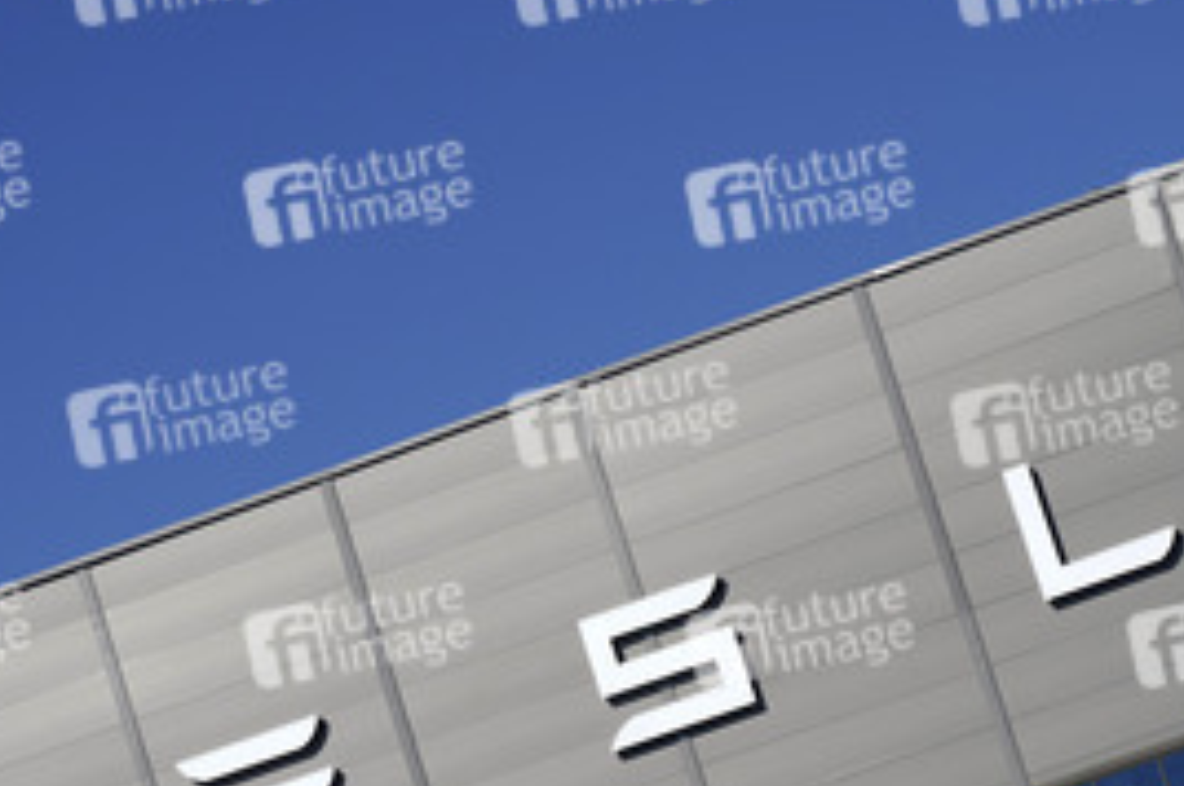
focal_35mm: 190
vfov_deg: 7.2
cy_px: 525
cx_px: 683
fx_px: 6241
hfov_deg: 10.8
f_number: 7.1
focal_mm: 113
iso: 100
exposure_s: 1/1250
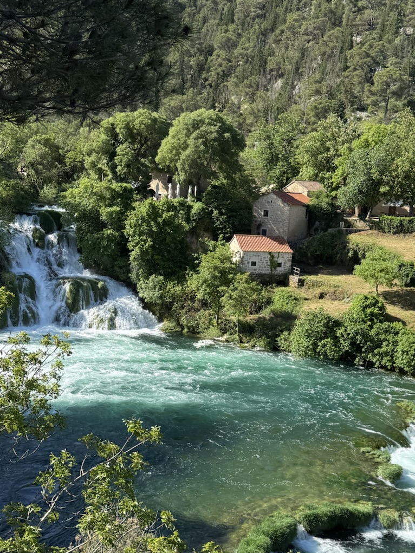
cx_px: 206
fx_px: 751
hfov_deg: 30.9
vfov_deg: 40.4
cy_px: 295
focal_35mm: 47
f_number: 1.78
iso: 80
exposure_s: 1/2169
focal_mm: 6.76
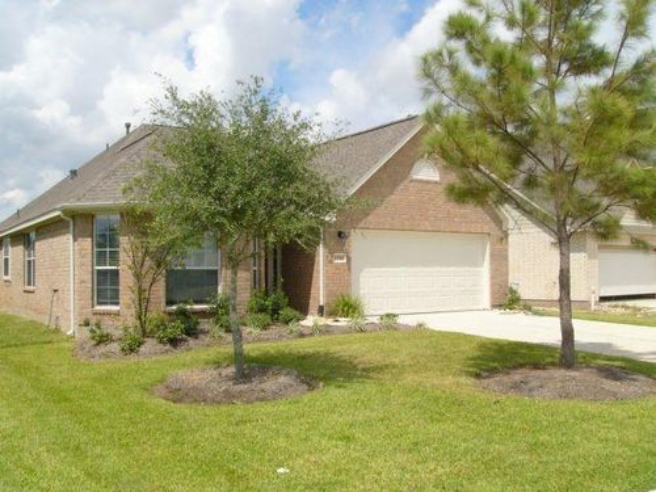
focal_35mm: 36
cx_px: 328
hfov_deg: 51.4
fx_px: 682
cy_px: 246
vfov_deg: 39.7
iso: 200
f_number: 8
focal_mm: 6
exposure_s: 1/1000
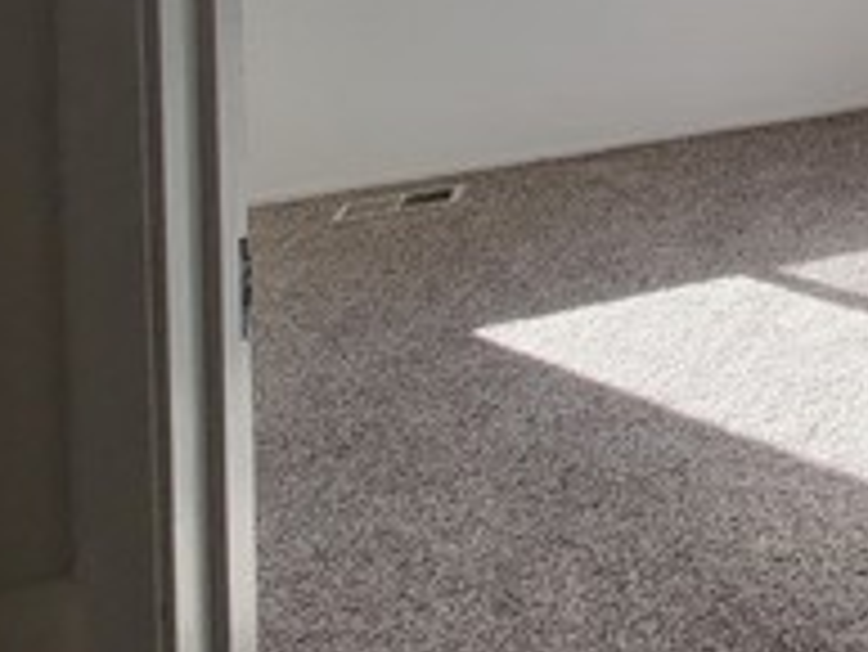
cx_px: 1318
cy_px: -315
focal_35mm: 43
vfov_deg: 25.6
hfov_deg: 28.1
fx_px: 1079
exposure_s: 1/376
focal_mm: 2.2
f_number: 2.2
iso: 50
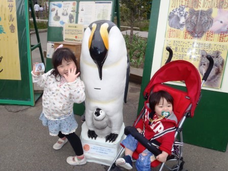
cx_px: 114
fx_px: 184
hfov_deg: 63.4
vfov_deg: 49.7
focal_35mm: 28
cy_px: 86
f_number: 3.5
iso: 64
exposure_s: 1/250
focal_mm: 5
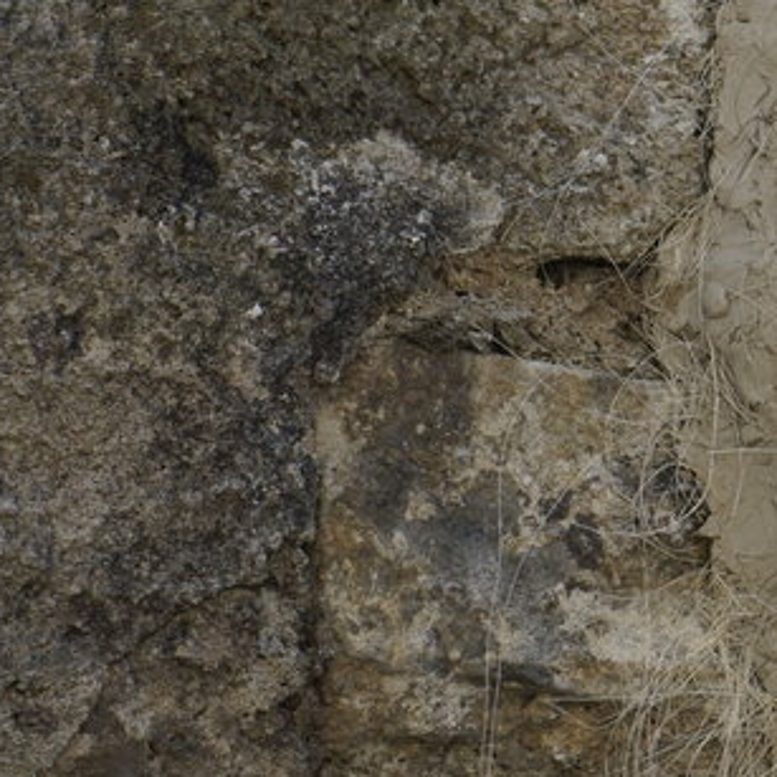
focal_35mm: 199
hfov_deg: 8.5
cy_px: 283
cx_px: 1288
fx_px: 5054
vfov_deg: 8.8
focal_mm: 60
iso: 100
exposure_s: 1/160
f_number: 5.6
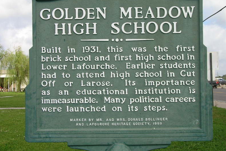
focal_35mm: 55
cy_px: 71
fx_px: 345
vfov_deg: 24.6
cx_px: 114
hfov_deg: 36.3
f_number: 4.2
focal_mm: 8.7
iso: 50
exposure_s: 1/390
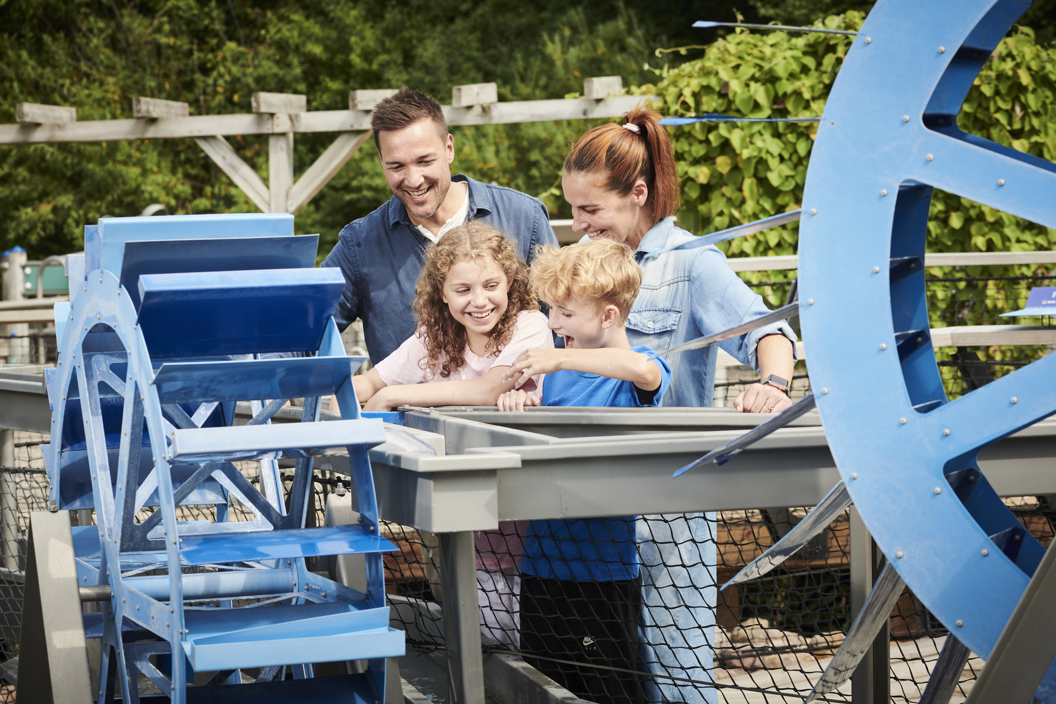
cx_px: 528
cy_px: 352
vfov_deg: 13.0
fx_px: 3080
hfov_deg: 19.5
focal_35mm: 105
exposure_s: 1/200
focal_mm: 105
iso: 160
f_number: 7.1
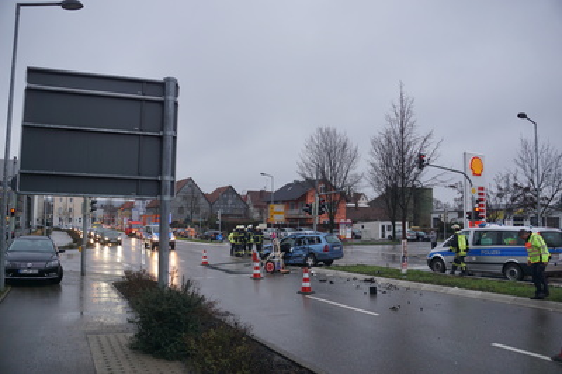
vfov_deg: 47.9
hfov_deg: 67.4
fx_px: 421
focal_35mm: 27
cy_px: 187
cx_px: 281
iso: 125
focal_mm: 18
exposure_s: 1/60
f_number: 4
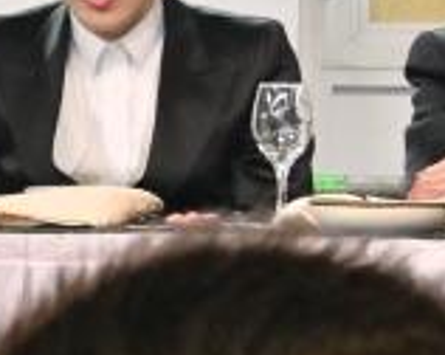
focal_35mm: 292
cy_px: 23
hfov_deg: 6.2
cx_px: -760
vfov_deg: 5.3
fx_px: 3841
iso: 800
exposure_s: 1/400
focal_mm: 32
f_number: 4
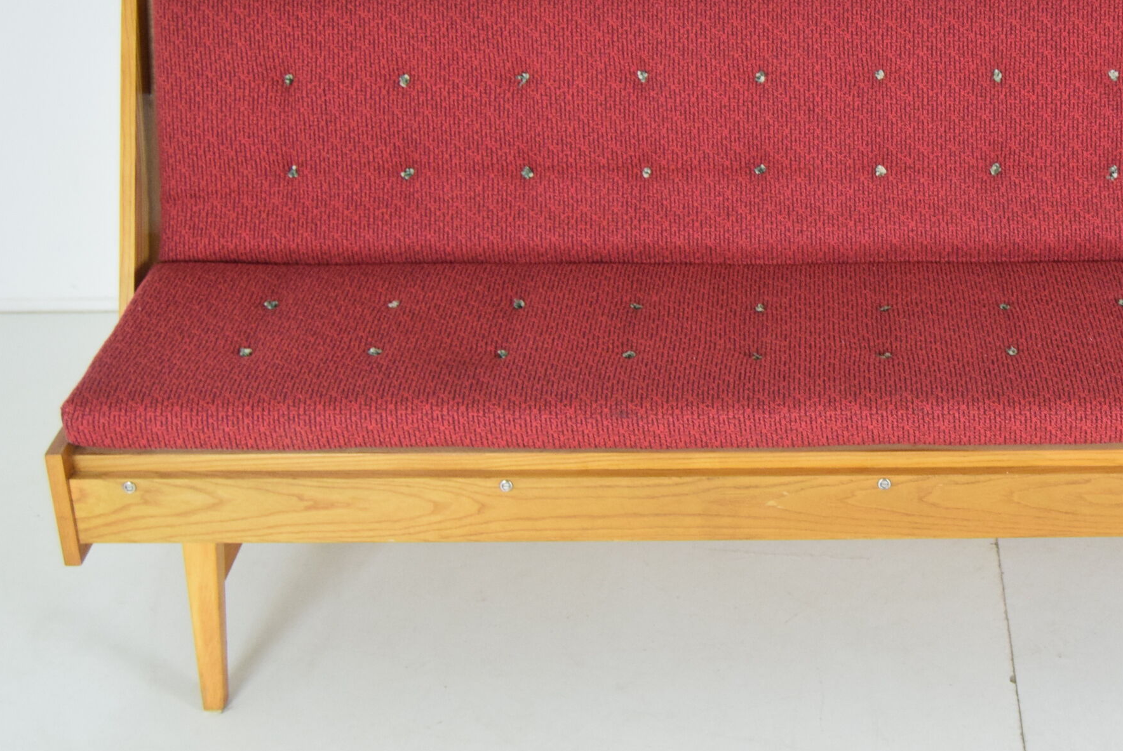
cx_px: 917
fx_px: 2060
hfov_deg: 29.7
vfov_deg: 20.6
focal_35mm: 66
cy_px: 267
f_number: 5
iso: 1600
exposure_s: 1/100
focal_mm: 26
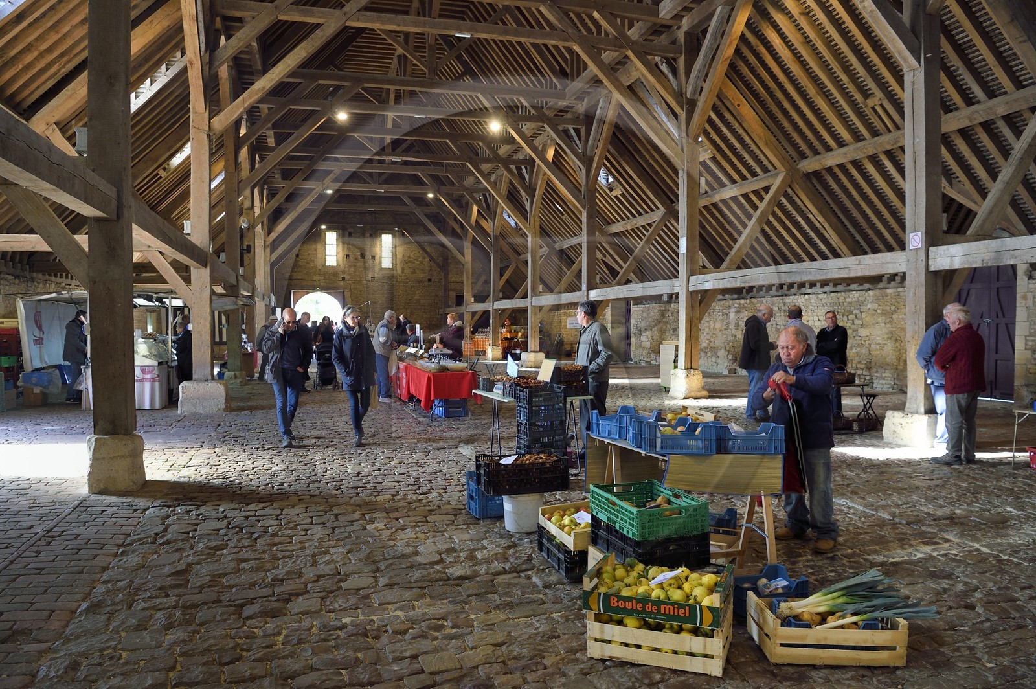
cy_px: 344
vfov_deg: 53.1
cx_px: 518
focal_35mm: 24
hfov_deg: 73.8
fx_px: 690
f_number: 5
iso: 800
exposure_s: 1/60
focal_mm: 24
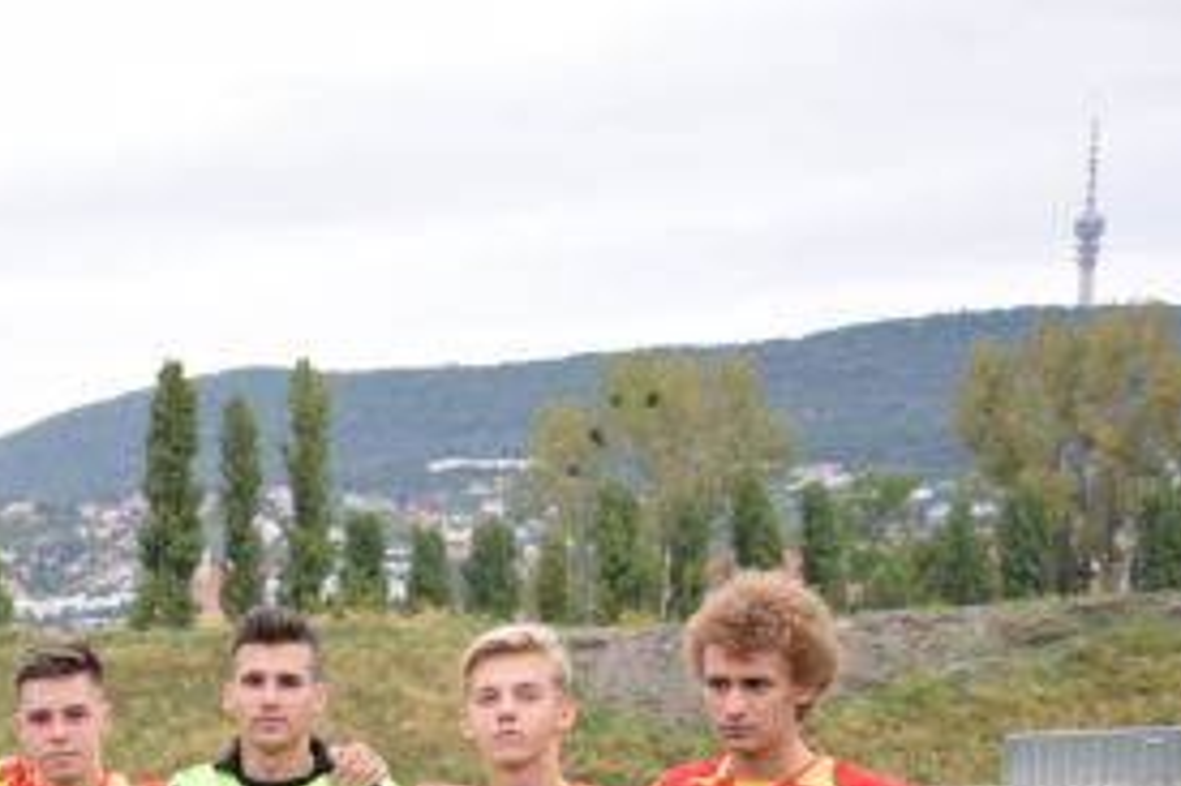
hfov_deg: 15.7
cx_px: -468
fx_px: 4000
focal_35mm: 122
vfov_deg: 10.8
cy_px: 1140
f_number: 6.3
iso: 400
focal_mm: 28
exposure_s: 1/160
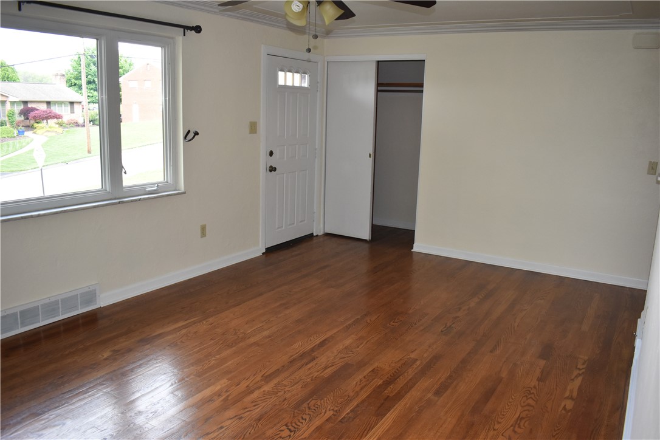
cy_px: 220
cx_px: 330
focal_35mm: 30
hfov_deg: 61.9
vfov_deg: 43.6
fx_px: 550
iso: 800
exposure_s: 1/200
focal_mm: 20
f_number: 4.5
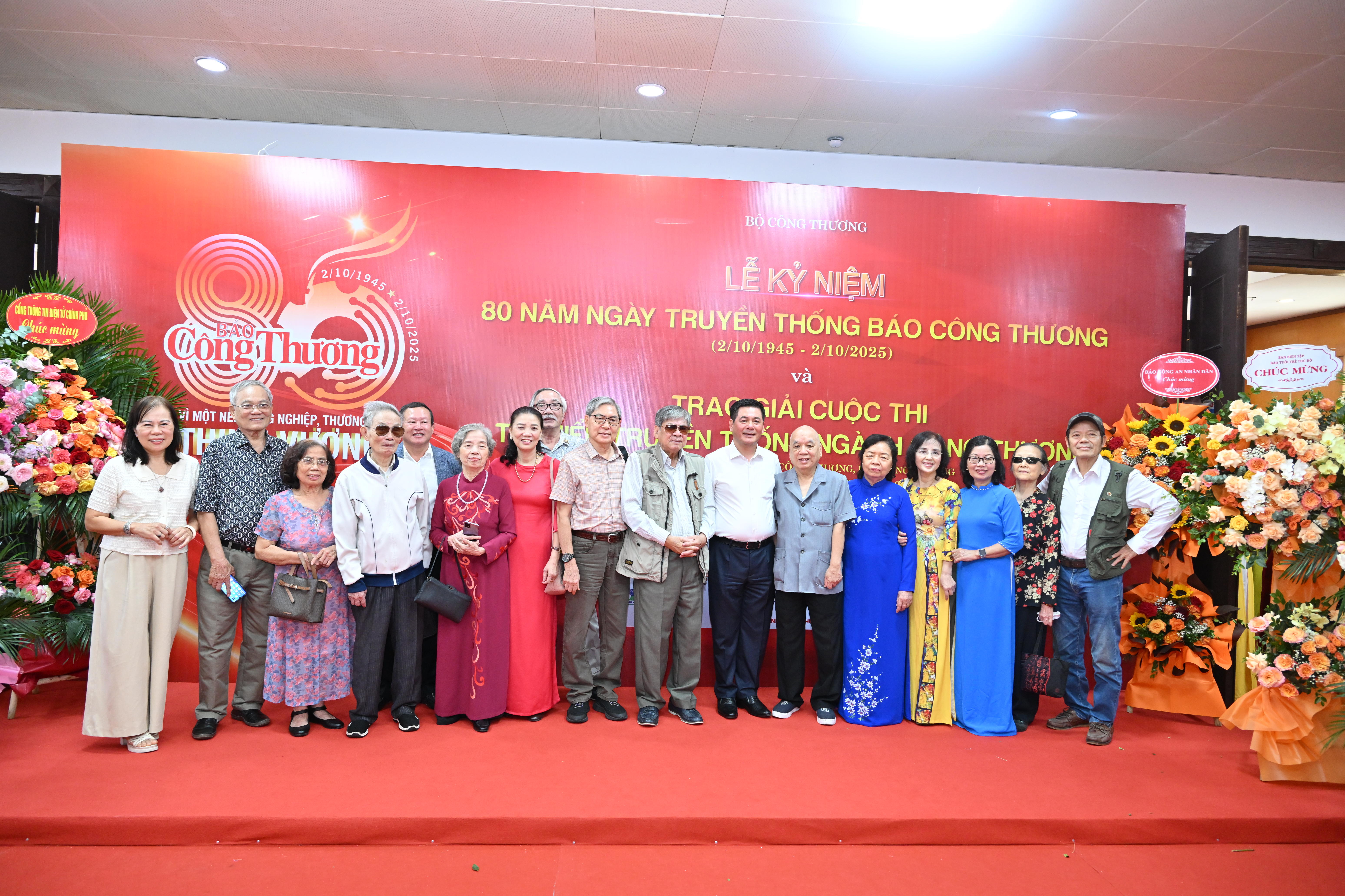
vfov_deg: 53.1
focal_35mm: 24
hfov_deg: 73.7
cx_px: 672
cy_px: 448
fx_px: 897
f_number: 4
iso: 2000
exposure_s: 1/100
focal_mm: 24
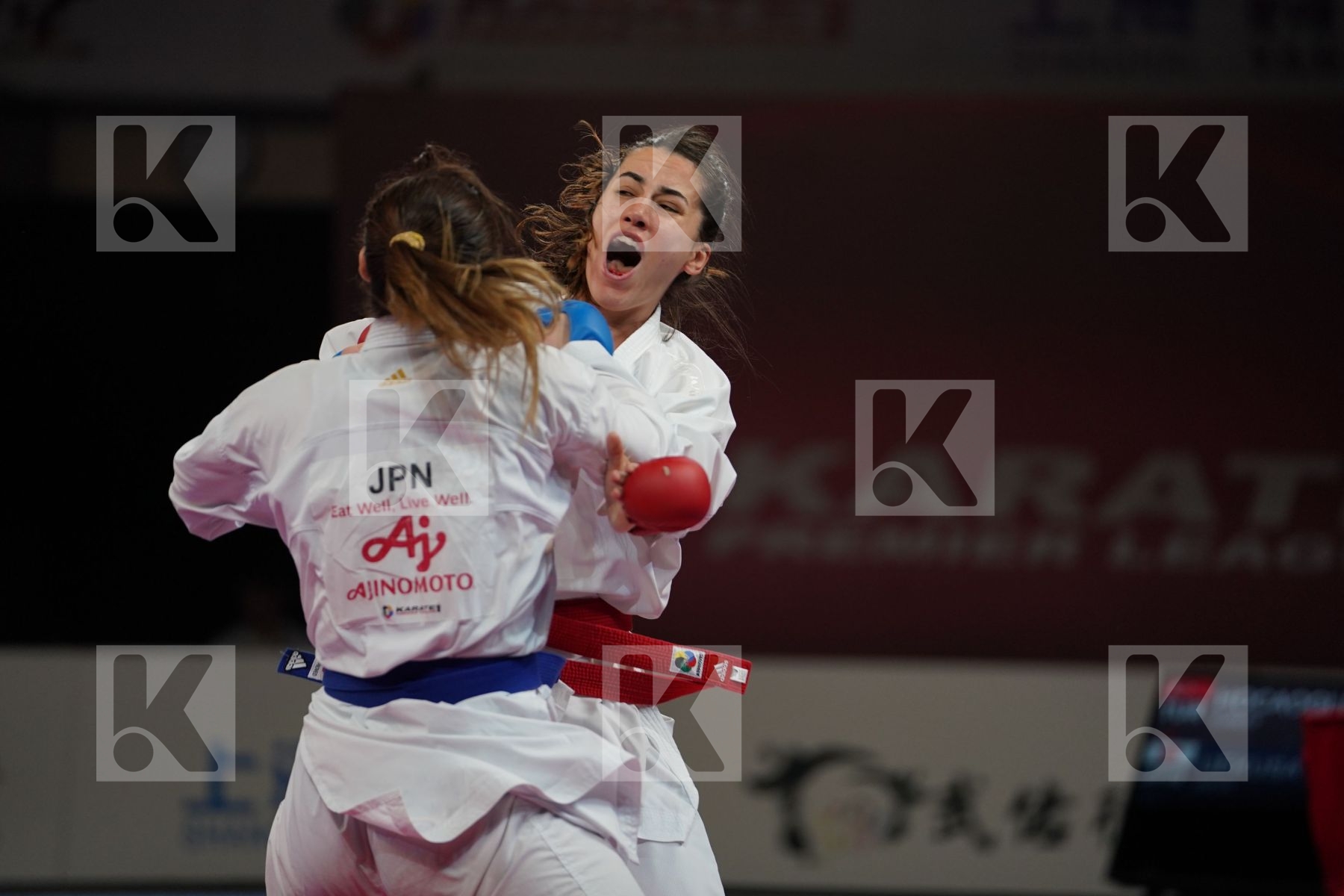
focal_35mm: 187
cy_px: 448
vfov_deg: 7.3
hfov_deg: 11.0
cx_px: 672
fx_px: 6981
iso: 1000
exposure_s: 1/1000
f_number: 2.8
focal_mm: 187
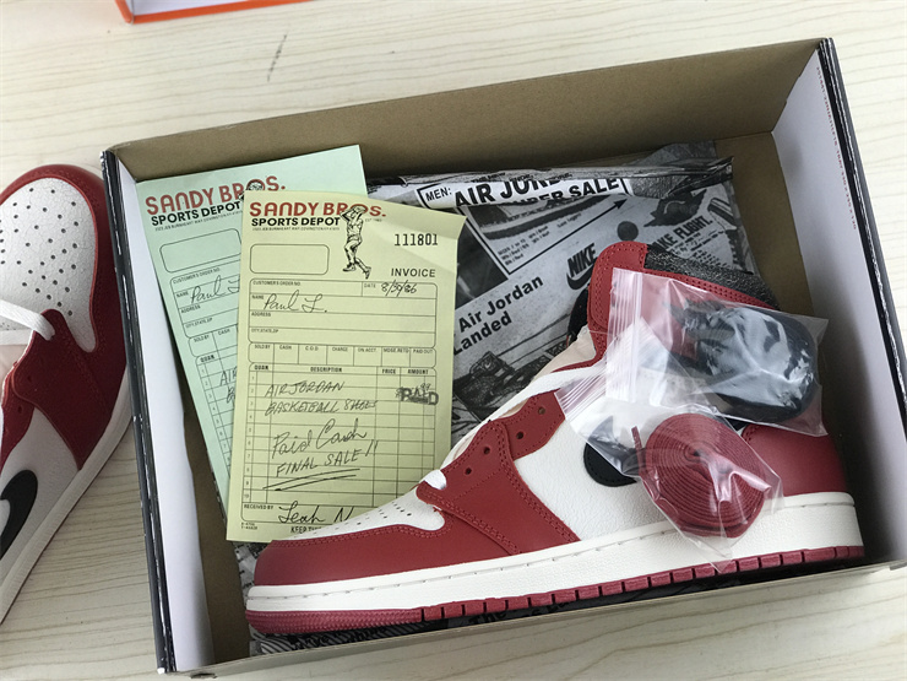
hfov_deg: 33.8
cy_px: 340
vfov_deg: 25.7
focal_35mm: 57
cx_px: 454
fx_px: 1494
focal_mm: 6.6
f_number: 2.8
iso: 80
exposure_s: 1/50
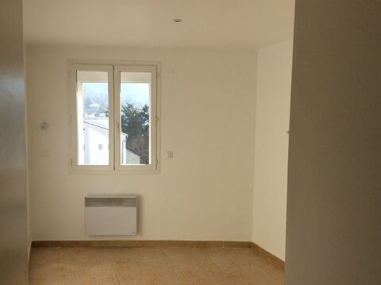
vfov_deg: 44.1
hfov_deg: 56.9
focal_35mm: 32
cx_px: 190
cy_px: 142
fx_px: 352
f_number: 2.4
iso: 32
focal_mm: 3.3
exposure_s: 1/447
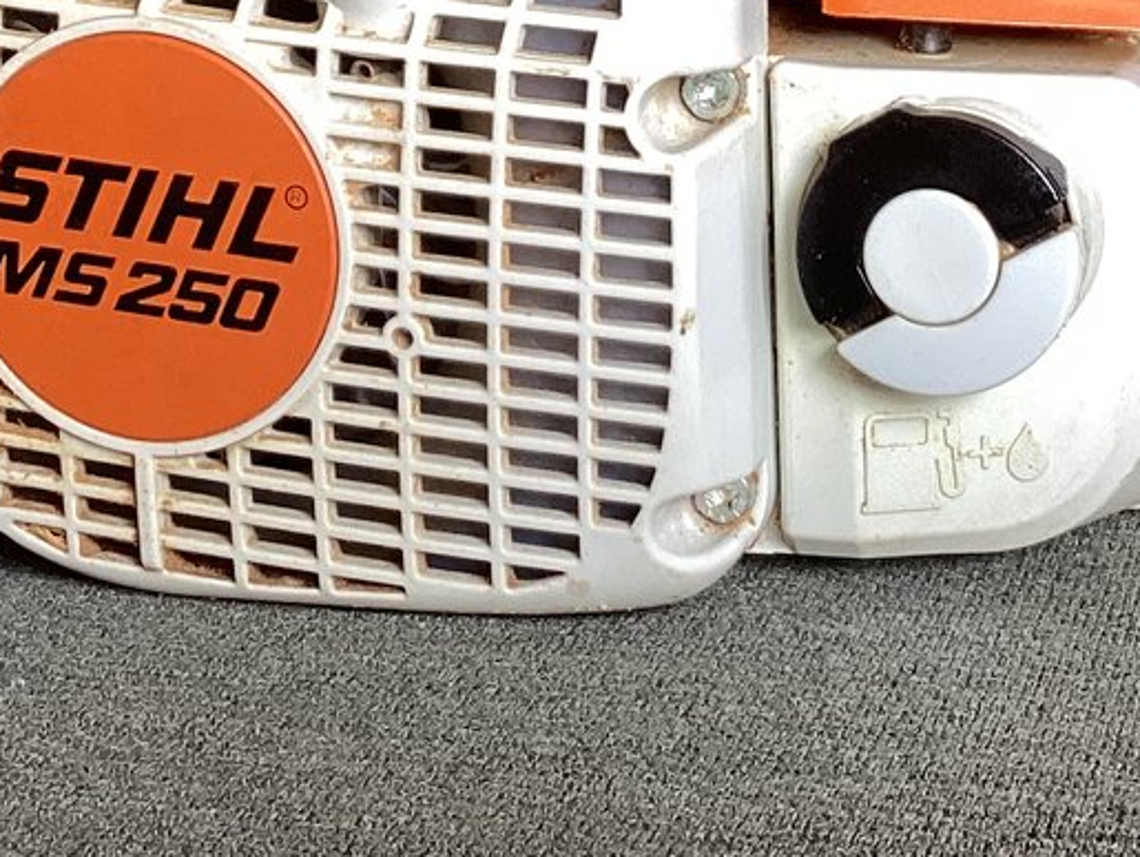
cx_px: 725
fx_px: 2999
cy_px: -43
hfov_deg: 21.5
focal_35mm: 91
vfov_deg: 15.9
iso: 64
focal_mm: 3.3
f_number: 2.4
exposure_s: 1/60
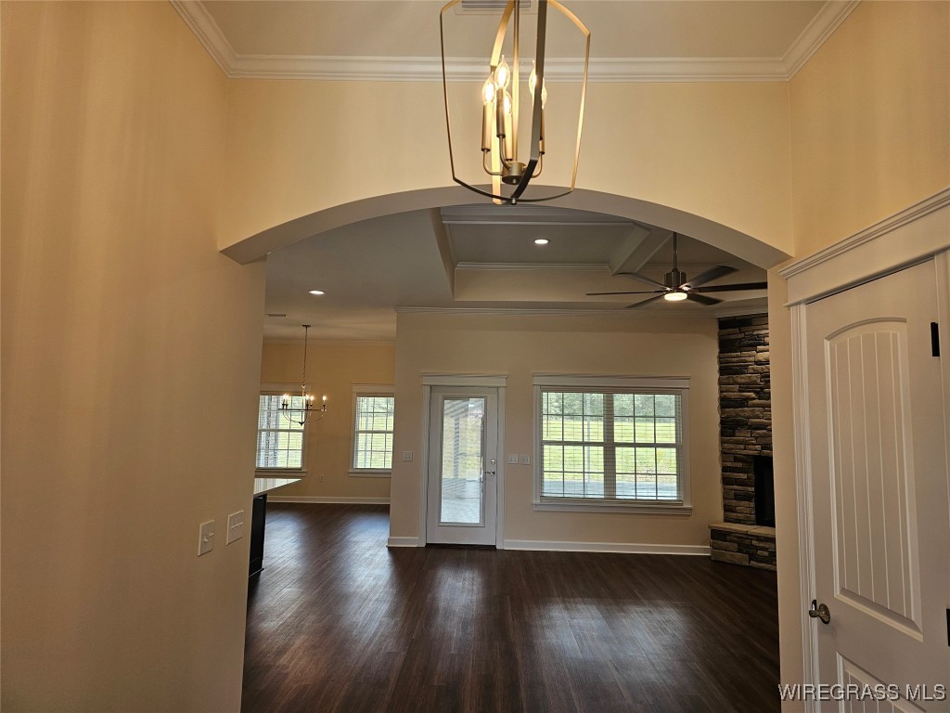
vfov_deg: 58.9
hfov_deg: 73.9
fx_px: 631
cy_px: 356
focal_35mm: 23
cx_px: 475
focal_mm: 6.3
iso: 50
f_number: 1.7
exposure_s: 1/120
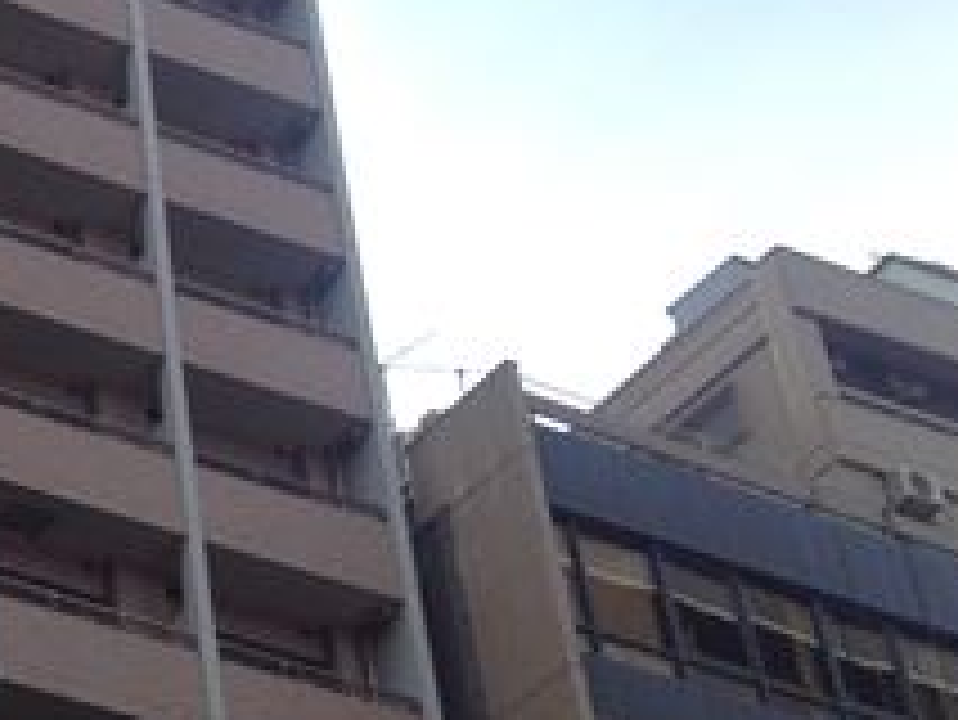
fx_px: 2908
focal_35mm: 105
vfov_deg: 14.1
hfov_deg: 17.2
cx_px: -414
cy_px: 374
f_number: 2.4
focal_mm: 4.28
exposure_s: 1/836
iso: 50
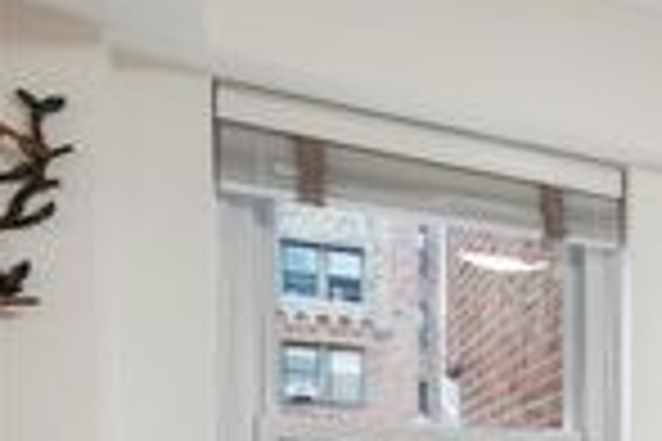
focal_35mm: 51
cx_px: 1112
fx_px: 938
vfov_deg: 24.6
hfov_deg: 24.2
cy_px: 488
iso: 320
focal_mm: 10
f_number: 6.4
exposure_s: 1/1.25
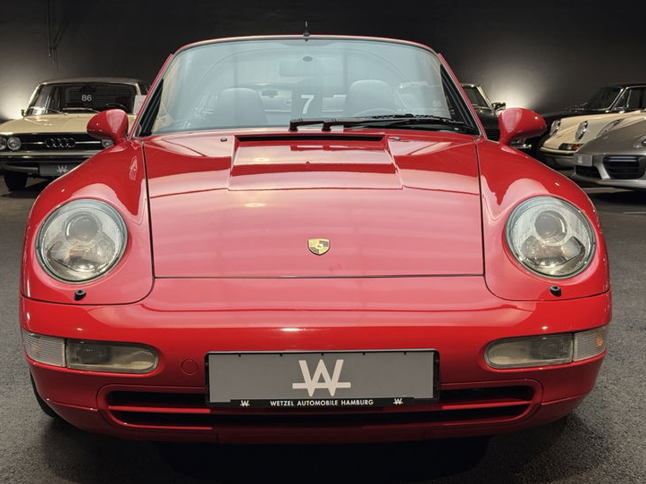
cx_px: 325
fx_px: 952
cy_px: 249
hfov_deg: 37.5
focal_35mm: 51
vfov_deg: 28.6
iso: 80
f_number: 1.78
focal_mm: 6.76
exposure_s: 1/100
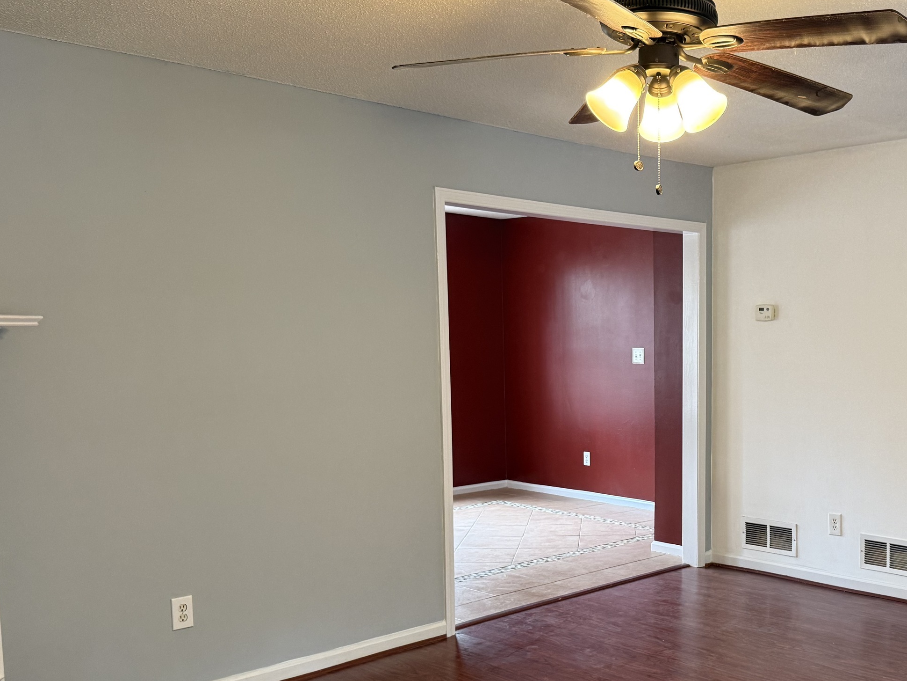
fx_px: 996
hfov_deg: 47.4
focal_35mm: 38
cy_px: 432
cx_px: 662
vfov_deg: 37.5
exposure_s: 1/60
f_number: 1.78
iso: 250
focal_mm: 6.76
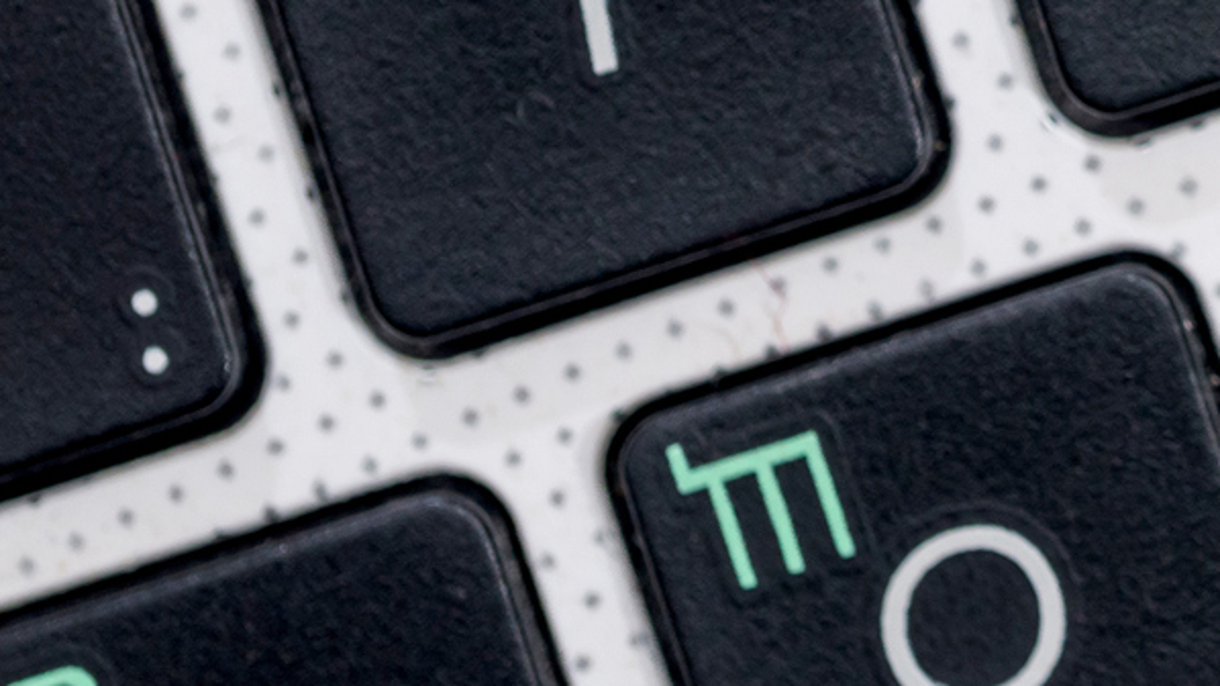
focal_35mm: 390
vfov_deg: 3.1
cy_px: -128
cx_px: 1923
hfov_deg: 5.5
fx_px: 12613
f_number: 10
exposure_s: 1/200
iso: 400
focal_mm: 105
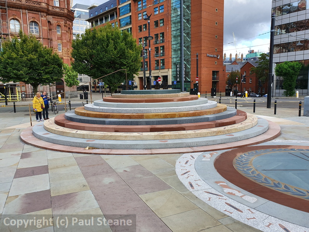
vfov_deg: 53.1
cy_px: 116
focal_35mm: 26
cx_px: 154
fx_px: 232
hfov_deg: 67.3
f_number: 2.4
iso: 50
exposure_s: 1/658
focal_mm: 4.32
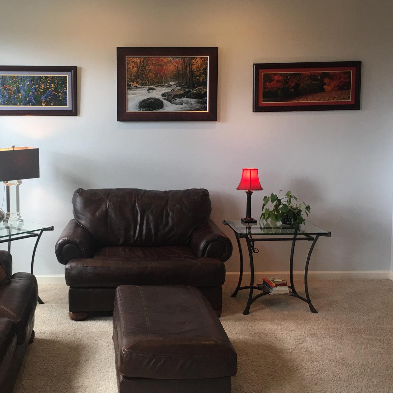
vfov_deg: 38.3
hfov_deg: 38.1
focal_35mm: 44
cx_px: 143
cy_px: 179
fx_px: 565
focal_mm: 4.15
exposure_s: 1/30
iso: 25
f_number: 2.2
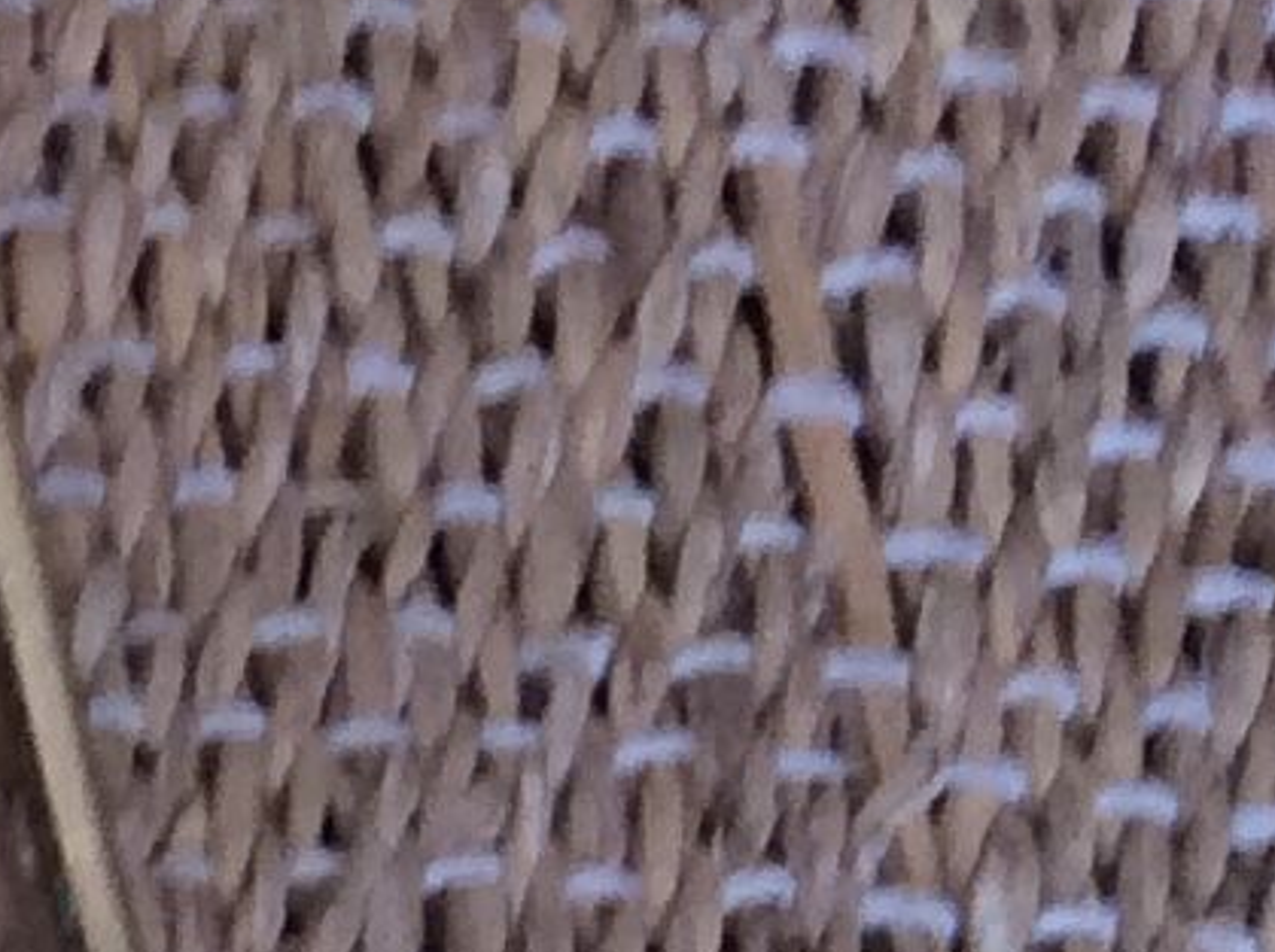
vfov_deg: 7.0
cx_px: -1841
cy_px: 2312
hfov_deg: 9.0
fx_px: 7282
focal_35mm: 198
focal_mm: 3.3
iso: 80
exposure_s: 1/25
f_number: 2.4
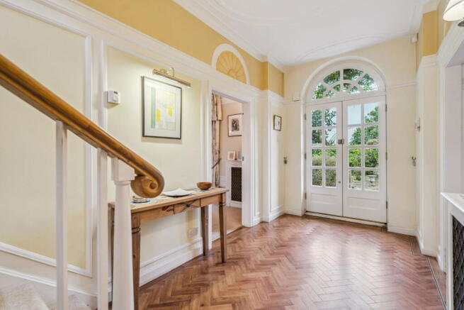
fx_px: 206
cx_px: 232
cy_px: 155
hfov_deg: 96.7
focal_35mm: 16
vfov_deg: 73.8
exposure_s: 1/20
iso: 320
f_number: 5
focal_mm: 16
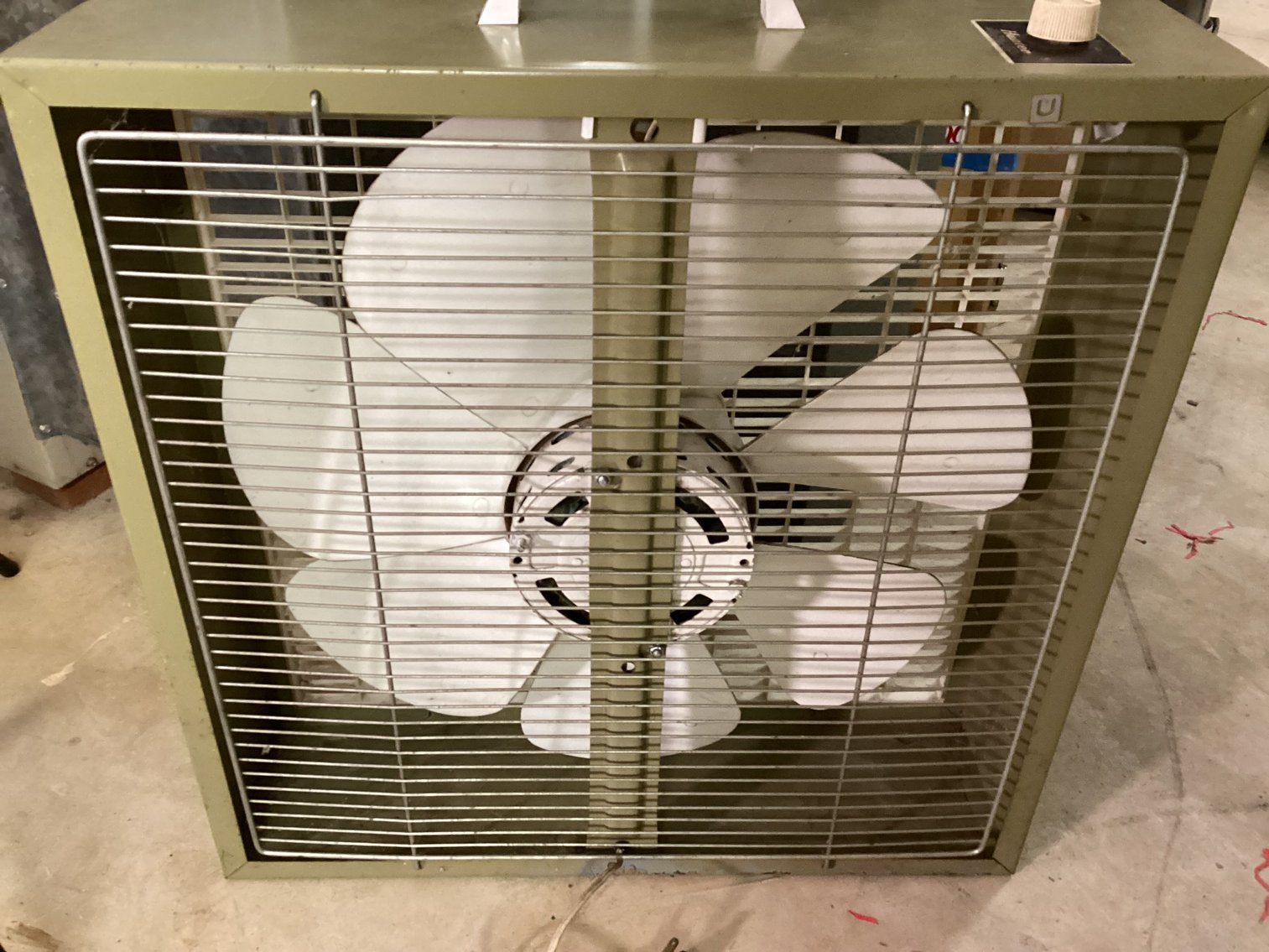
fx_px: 1137
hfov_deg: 58.3
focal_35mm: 31
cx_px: 634
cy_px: 476
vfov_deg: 45.4
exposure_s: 1/40
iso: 400
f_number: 2.4
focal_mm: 3.3
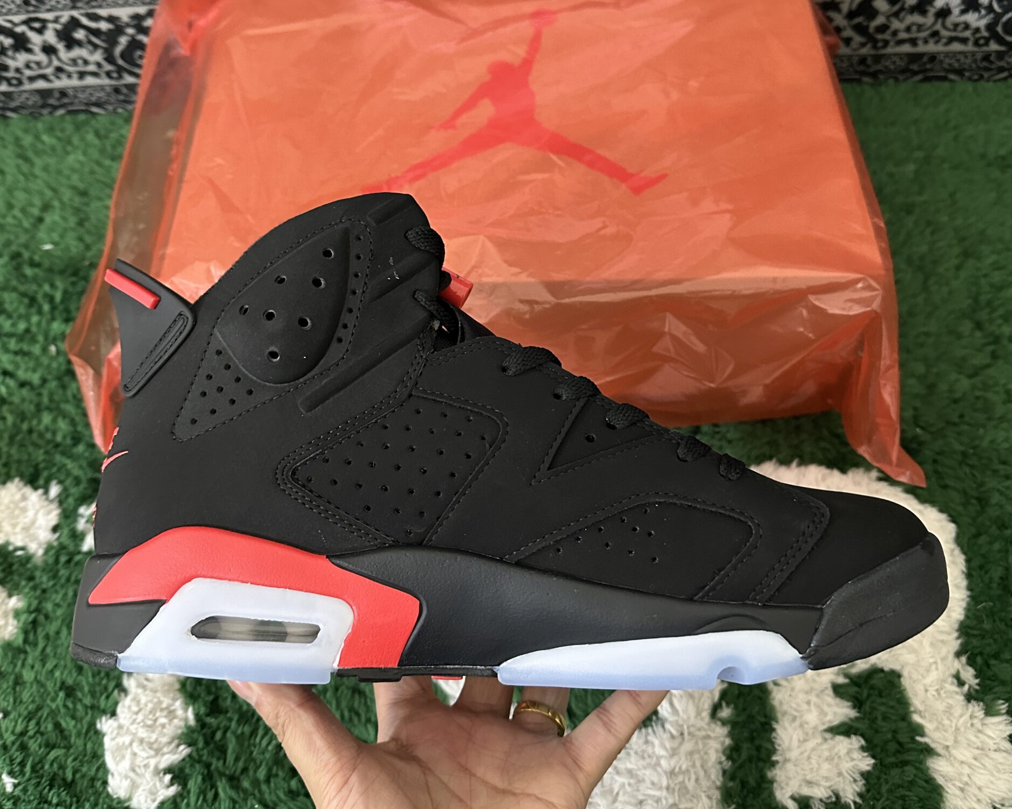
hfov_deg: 55.7
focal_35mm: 32
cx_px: 505
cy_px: 300
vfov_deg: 45.4
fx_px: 958
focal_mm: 6.86
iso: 640
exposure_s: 1/33
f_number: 1.78
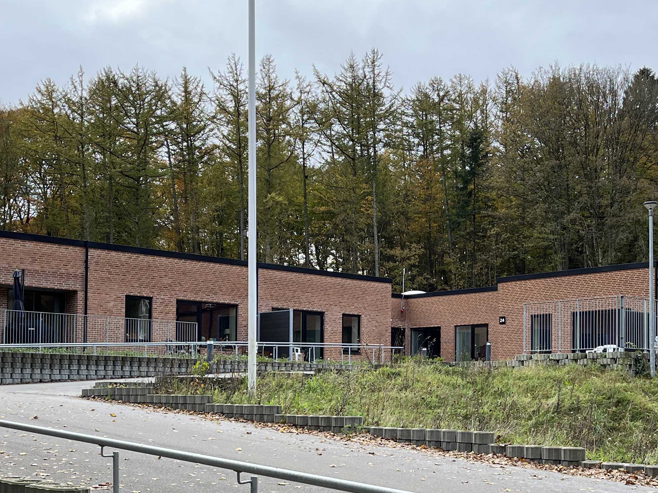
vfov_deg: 27.2
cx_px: 371
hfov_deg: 36.1
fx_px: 1007
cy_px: 369
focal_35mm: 53
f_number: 1.6
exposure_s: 1/577
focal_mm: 5.1
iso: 50
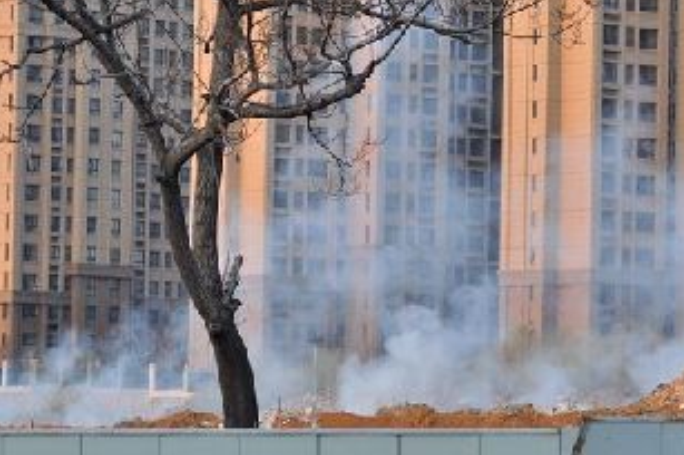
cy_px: 204
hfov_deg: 9.6
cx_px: 432
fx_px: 4081
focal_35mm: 215
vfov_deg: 6.4
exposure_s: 1/320
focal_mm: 80
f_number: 5
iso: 500
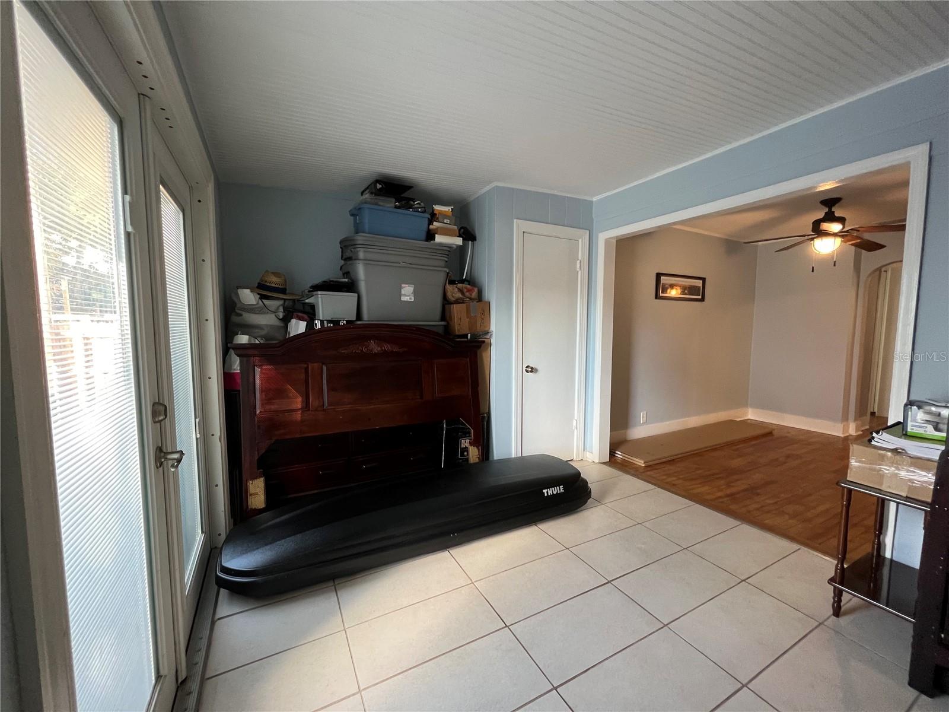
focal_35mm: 13
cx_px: 474
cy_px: 356
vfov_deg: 89.9
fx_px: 356
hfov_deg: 106.2
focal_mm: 1.57
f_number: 1.8
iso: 250
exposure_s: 1/60
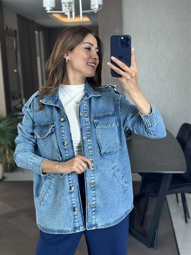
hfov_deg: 30.3
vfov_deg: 39.6
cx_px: 96
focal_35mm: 48
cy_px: 128
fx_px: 353
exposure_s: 1/100
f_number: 1.78
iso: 125
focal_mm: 6.86
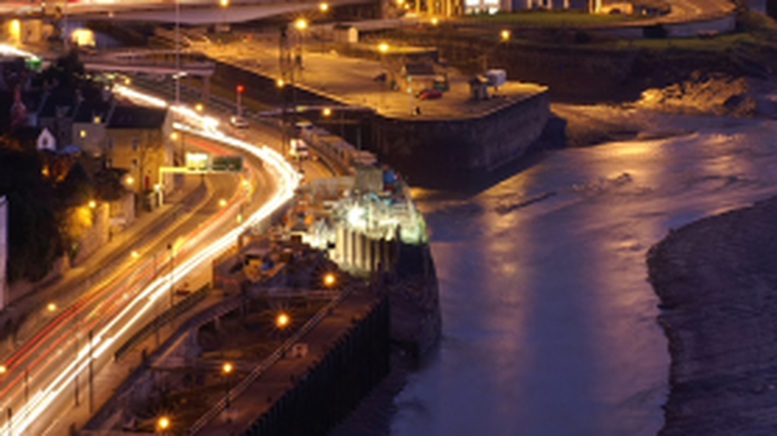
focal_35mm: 170
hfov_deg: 12.7
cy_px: 48
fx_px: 3500
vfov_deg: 7.1
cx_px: 500
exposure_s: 5
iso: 200
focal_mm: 50
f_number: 10
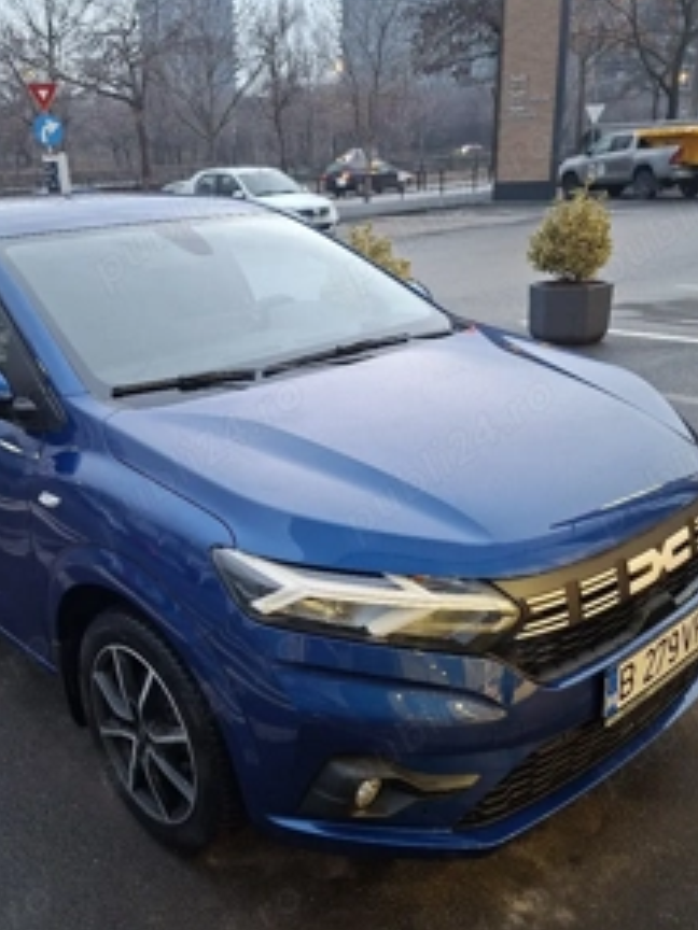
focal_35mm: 32
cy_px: 497
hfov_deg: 43.8
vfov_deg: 56.8
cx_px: 262
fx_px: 860
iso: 320
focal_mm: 5.54
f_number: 1.8
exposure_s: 1/50
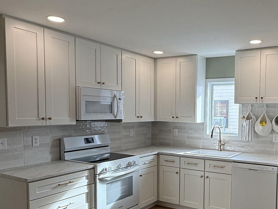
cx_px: 200
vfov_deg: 41.5
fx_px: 273
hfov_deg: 52.1
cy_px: 130
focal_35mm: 34
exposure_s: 1/222
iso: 64
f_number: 2.2
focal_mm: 2.22
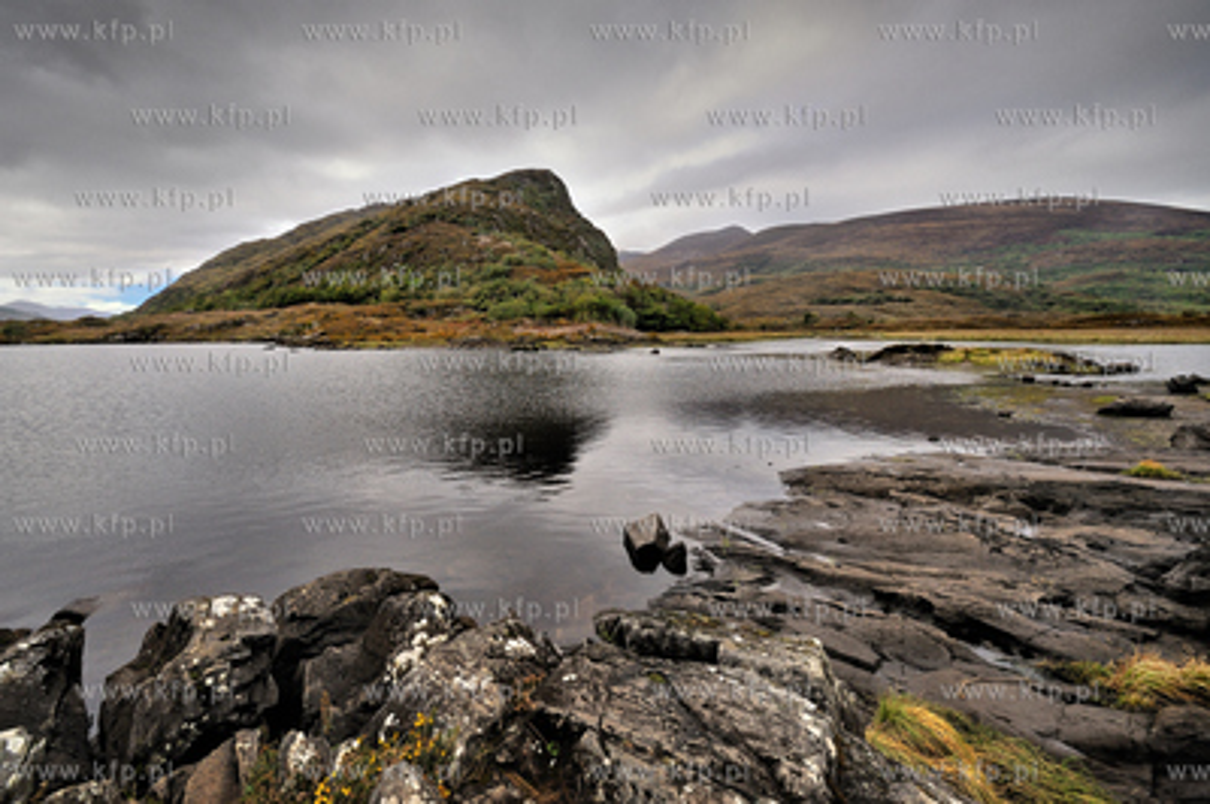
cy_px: 402
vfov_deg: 81.1
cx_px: 605
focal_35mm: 14
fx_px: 470
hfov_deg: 104.3
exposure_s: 1/320
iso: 200
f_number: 9
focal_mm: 14
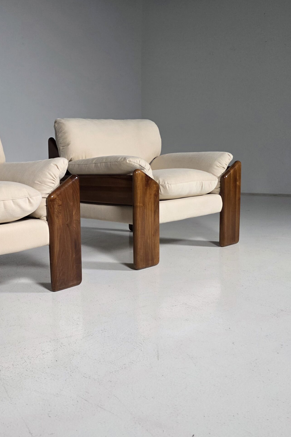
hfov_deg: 38.6
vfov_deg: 58.7
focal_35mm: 32
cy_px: 219
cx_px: 36
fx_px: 388
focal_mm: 6.3
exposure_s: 1/101
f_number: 1.7
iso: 250
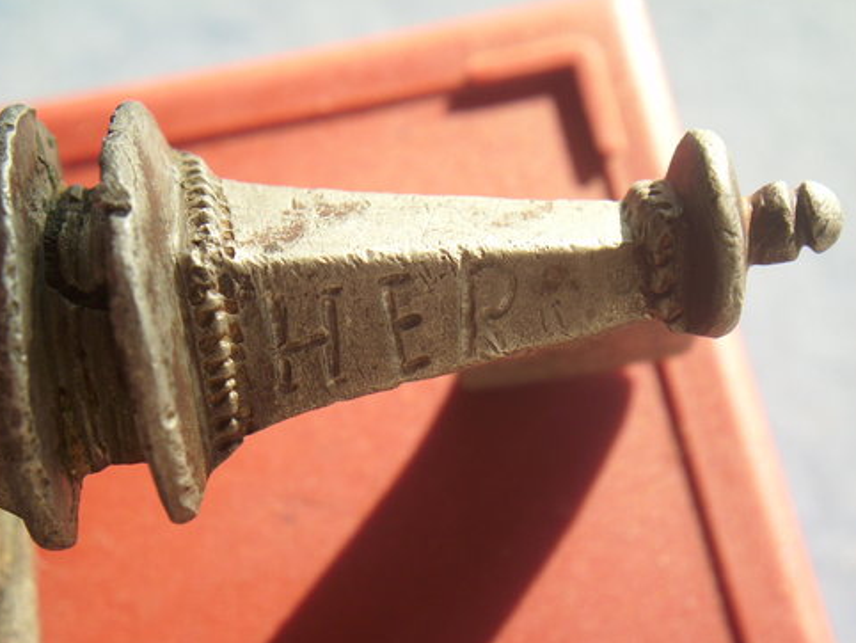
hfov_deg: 33.8
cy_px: 328
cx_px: 417
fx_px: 1410
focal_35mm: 57
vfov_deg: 25.7
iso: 50
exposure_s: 1/84
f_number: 3.8
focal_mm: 10.7
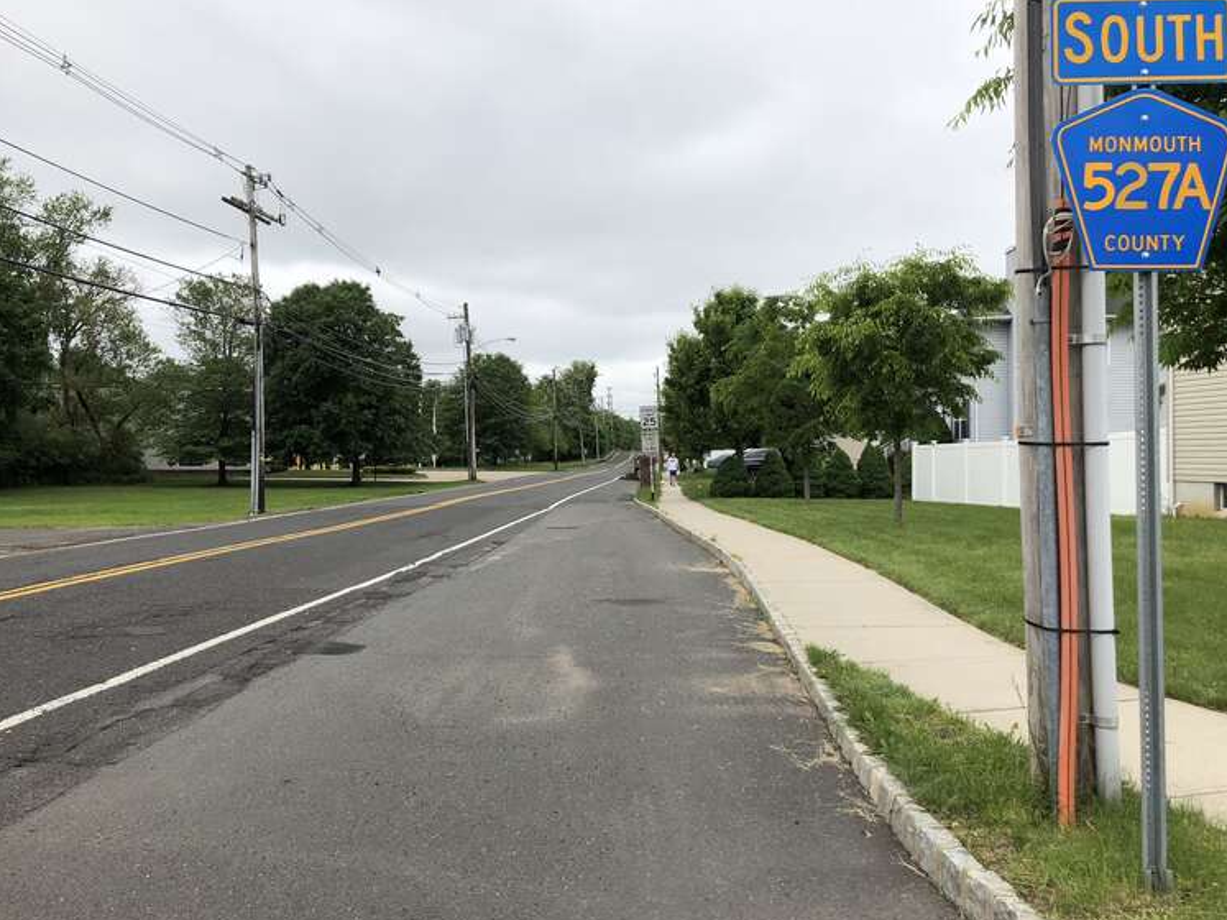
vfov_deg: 46.8
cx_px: 600
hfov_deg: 60.0
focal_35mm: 30
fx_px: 1063
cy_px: 450
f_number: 1.8
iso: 25
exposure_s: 1/2315
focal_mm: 4
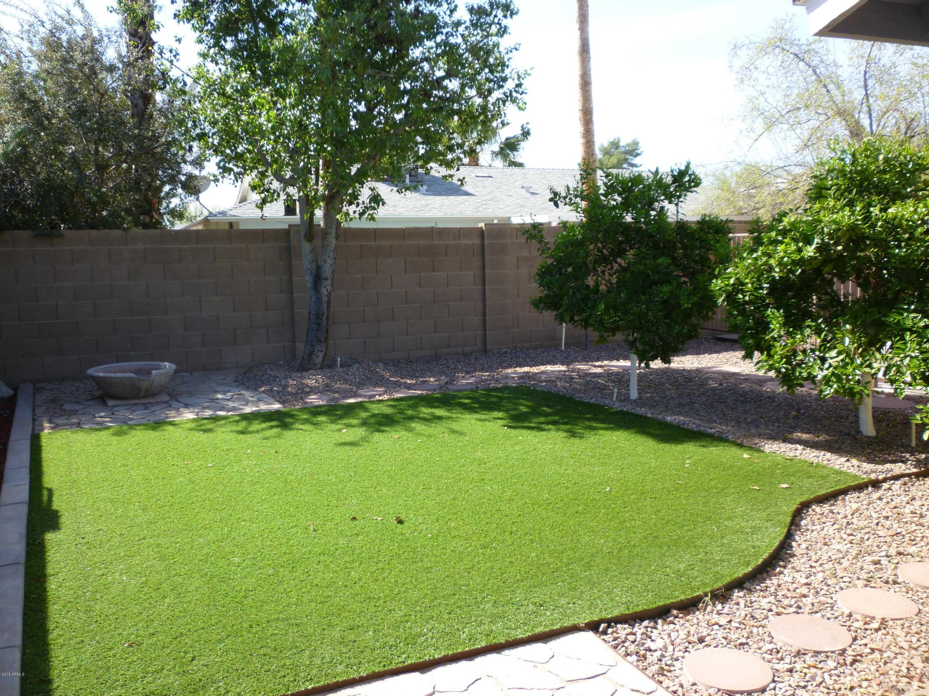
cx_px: 464
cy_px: 348
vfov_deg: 48.2
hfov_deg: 61.7
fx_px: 778
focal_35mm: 29
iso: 80
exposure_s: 1/250
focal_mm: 5.2
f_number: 3.3
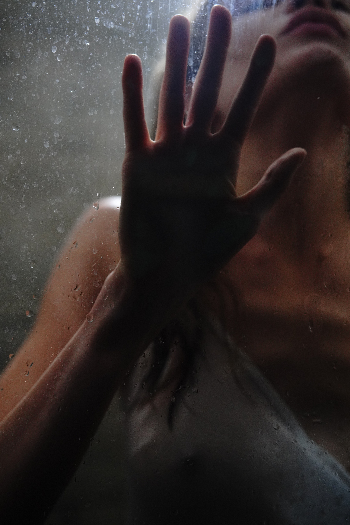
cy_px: 262
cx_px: 175
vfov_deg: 39.6
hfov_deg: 27.0
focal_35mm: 50
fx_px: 729
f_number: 2
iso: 3200
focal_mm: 50
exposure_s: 1/100
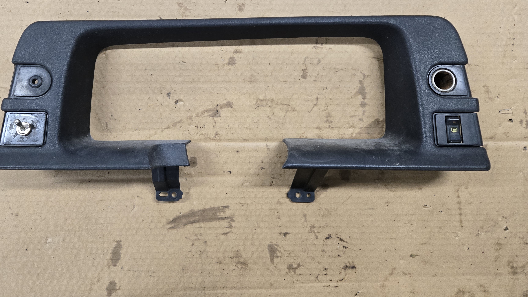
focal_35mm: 29
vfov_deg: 39.7
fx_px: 406
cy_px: 97
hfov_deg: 65.7
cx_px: 225
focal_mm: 5.4
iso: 640
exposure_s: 1/120
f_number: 1.8
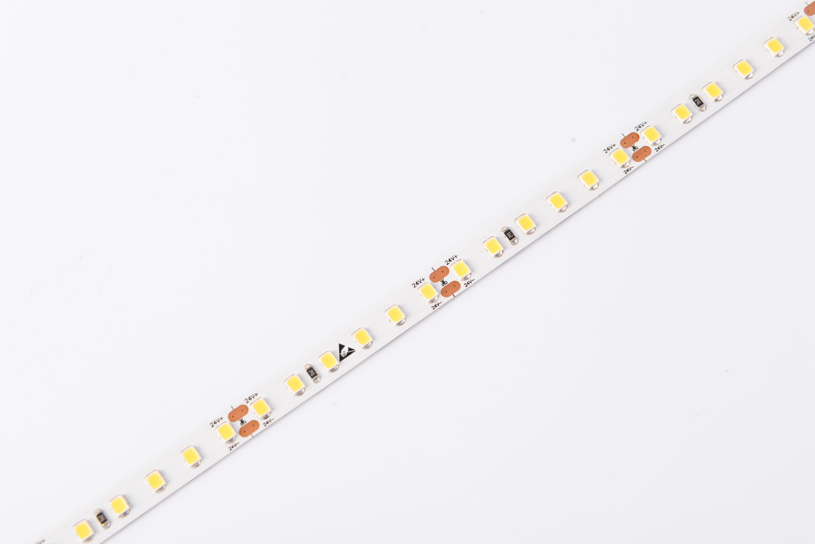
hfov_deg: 28.8
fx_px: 1585
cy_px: 272
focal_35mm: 70
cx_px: 408
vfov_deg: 19.5
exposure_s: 1/100
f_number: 13
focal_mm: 70
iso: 100
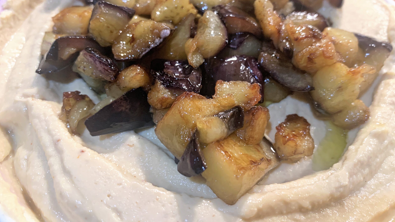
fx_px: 304
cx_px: 201
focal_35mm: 29
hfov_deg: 66.1
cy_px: 92
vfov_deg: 40.1
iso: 160
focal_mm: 4.25
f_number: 1.8
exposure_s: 1/50
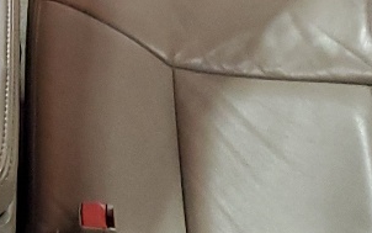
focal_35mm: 146
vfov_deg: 8.9
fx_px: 1481
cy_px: -22
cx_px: -119
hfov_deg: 13.7
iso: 302
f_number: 1.5
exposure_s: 1/60.2
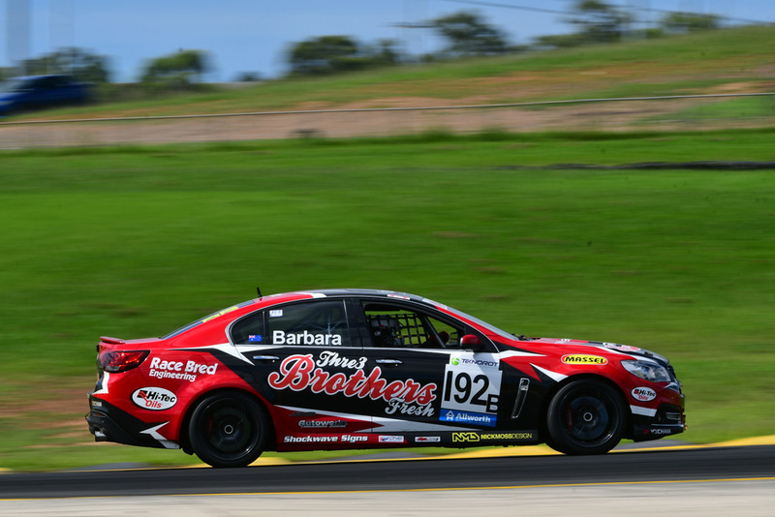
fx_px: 6460
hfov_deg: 6.9
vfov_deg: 4.6
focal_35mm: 300
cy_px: 258
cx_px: 388
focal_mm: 200
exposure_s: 1/80
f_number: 18
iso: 100
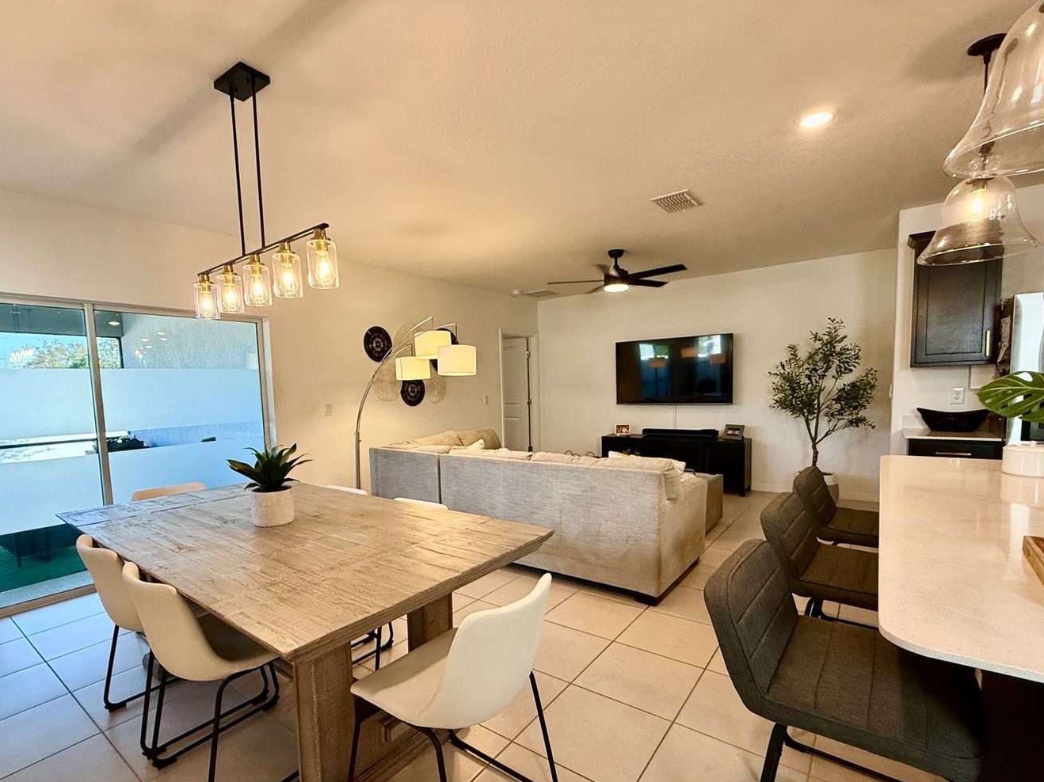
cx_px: 496
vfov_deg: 74.5
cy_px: 428
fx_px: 513
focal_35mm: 17
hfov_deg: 91.0
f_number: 2.2
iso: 200
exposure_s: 1/120
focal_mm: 2.22
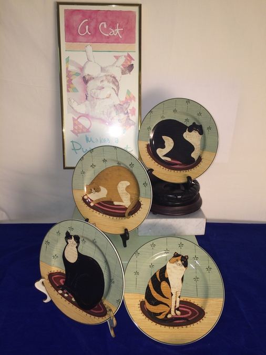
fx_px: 307
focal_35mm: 30
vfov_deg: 60.0
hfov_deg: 46.8
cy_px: 178
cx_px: 133
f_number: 2.2
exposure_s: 1/33
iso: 32
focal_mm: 4.12
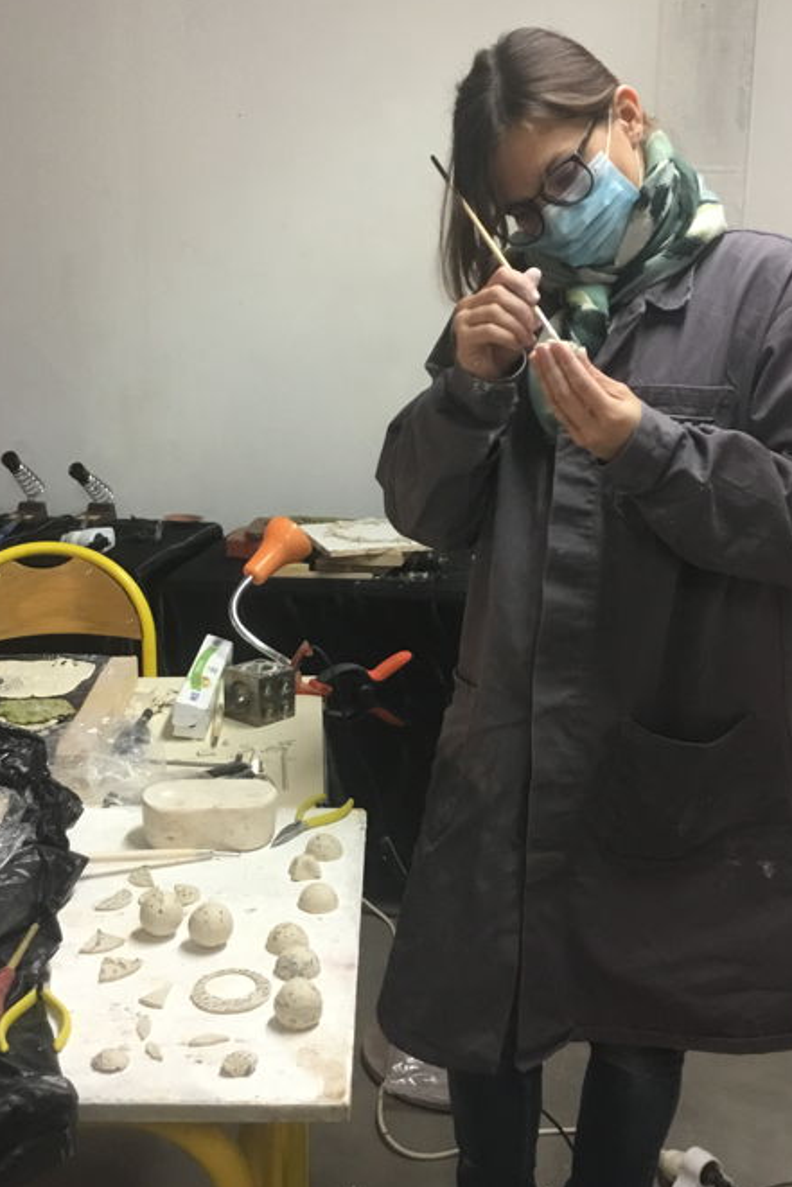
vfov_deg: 49.5
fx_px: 1286
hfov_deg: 34.2
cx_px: 404
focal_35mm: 39
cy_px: 550
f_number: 2.4
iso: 160
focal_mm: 3.3
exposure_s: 1/33
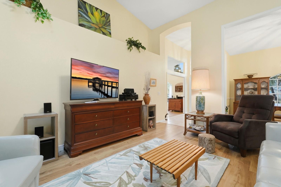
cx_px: 140
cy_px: 94
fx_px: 125
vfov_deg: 73.8
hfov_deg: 96.7
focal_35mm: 16
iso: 3200
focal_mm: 16
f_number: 8
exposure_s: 1/800
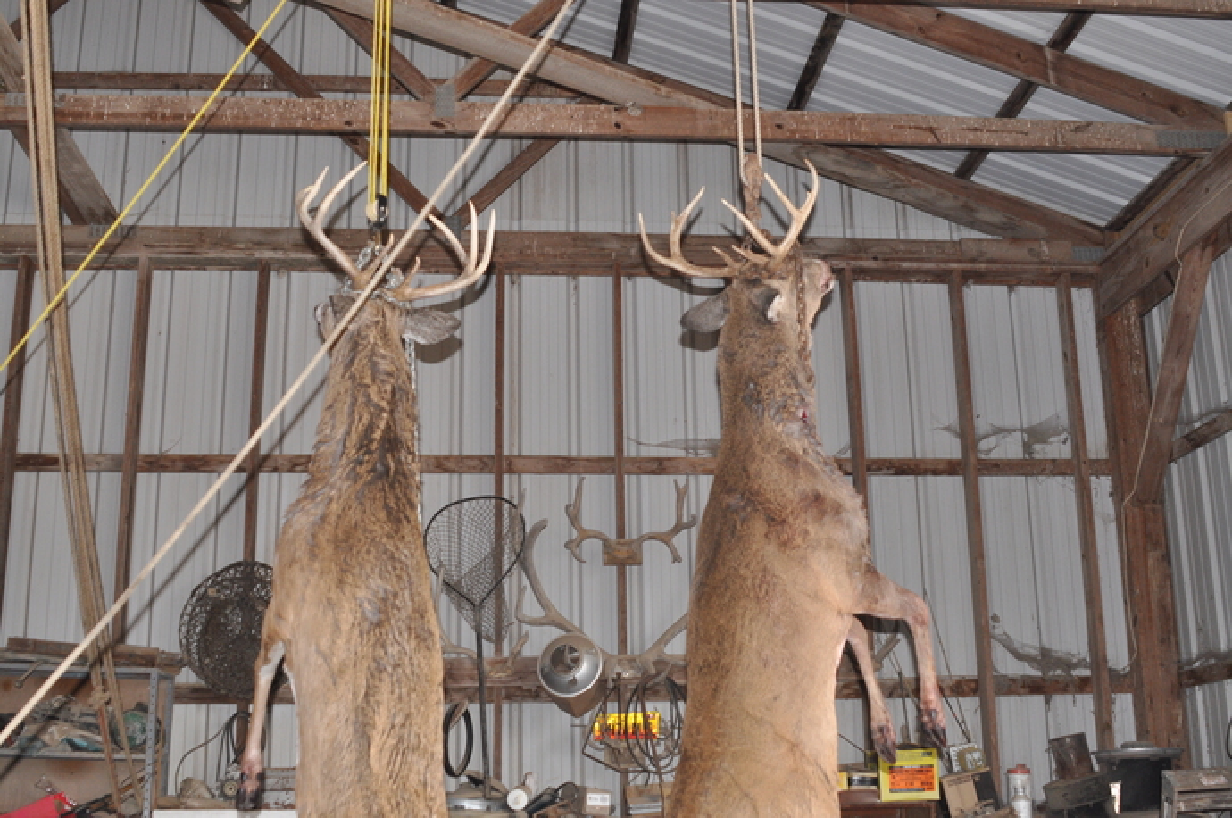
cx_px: 616
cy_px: 409
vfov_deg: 28.9
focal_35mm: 46
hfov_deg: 42.4
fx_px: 1589
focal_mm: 31
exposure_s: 1/60
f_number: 3.5
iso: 800
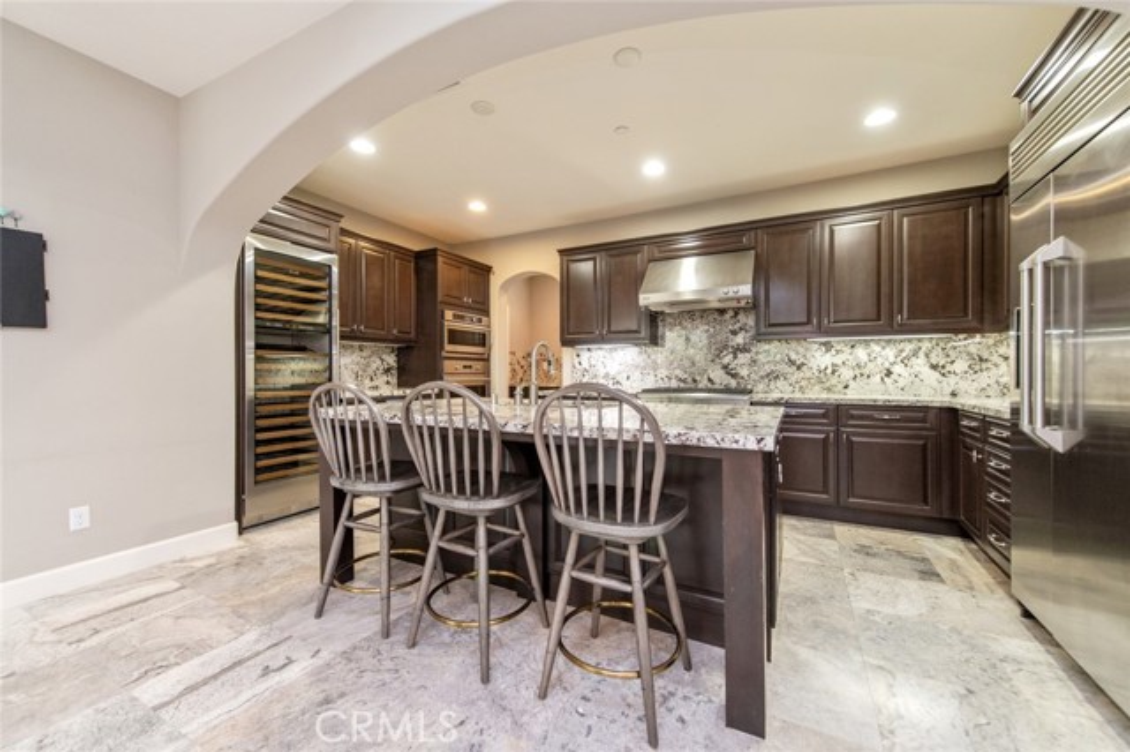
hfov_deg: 104.3
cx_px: 565
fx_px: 439
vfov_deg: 81.1
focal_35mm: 14
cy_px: 376
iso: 2000
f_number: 4
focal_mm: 14
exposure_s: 1/60
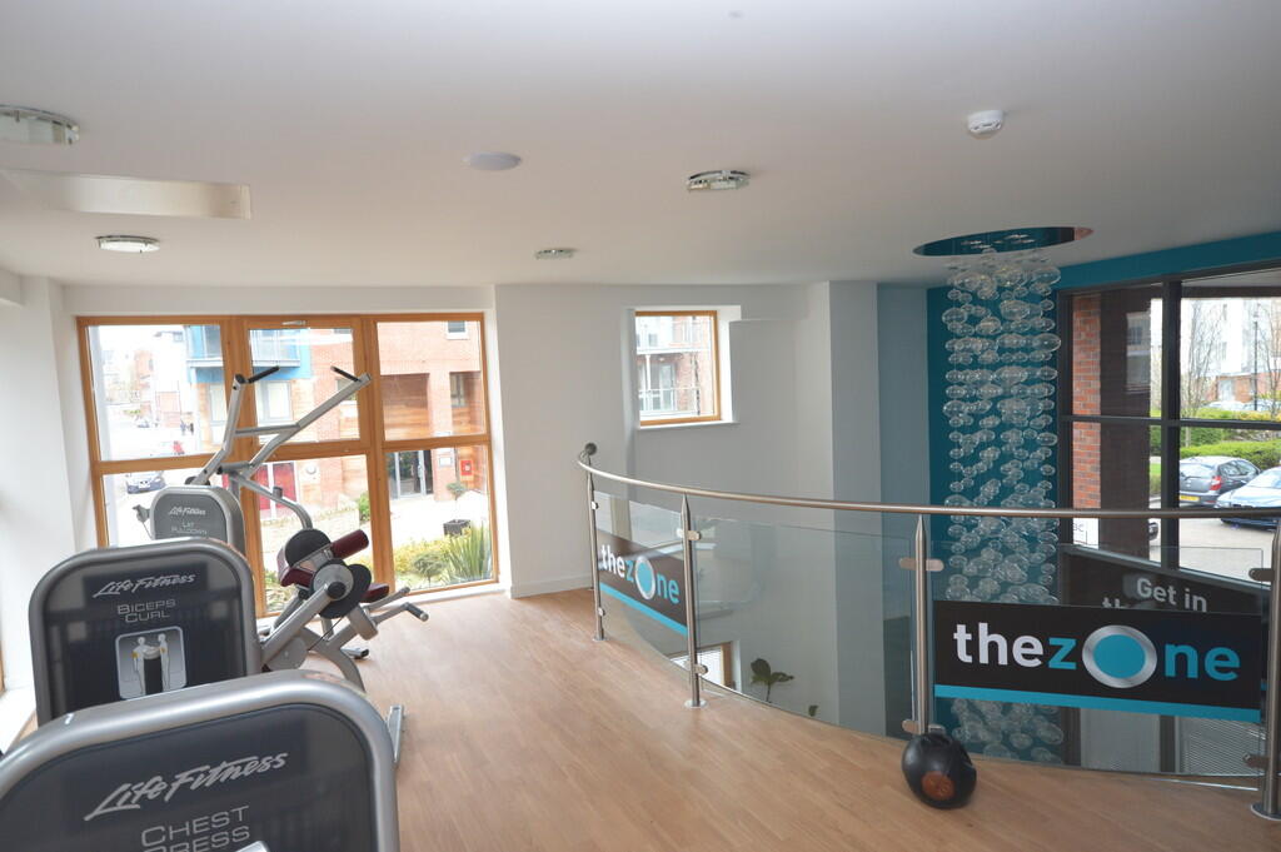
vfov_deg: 59.4
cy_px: 426
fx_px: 747
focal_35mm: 21
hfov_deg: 81.2
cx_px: 640
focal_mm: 14
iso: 400
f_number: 4.8
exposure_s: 1/80
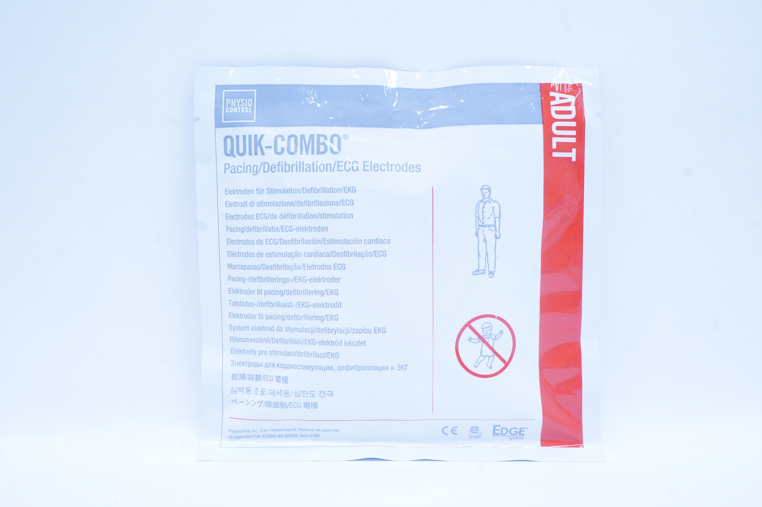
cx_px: 381
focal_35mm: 34
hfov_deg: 55.2
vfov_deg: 38.3
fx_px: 729
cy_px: 254
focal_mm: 23
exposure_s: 1/10
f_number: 13
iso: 400
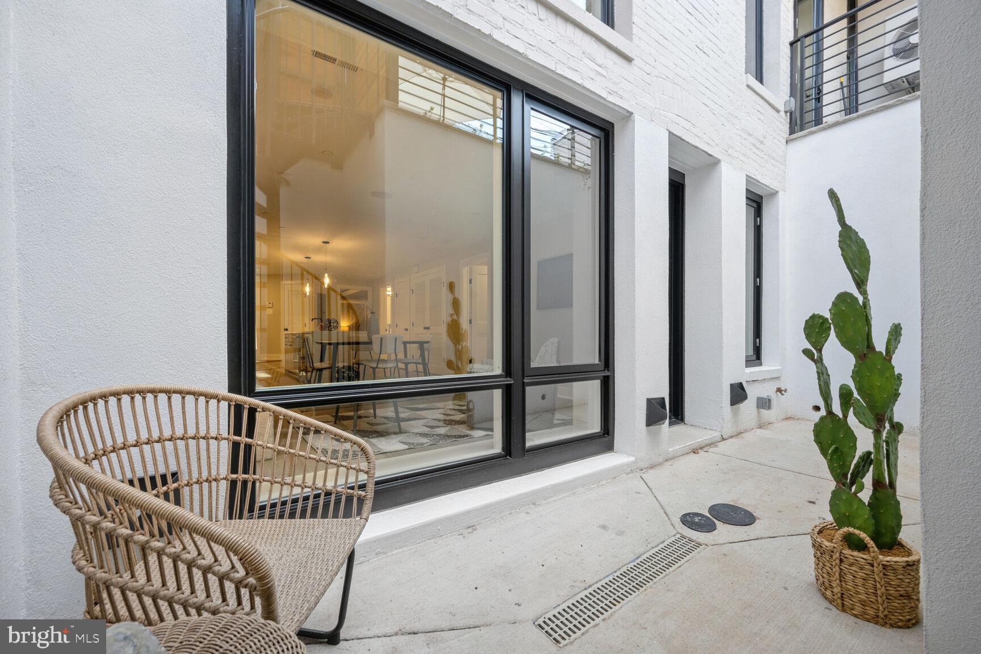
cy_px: 327
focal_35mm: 14
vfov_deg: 81.2
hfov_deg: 104.3
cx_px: 490
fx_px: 381
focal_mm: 14
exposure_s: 1/10
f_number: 9
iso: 200
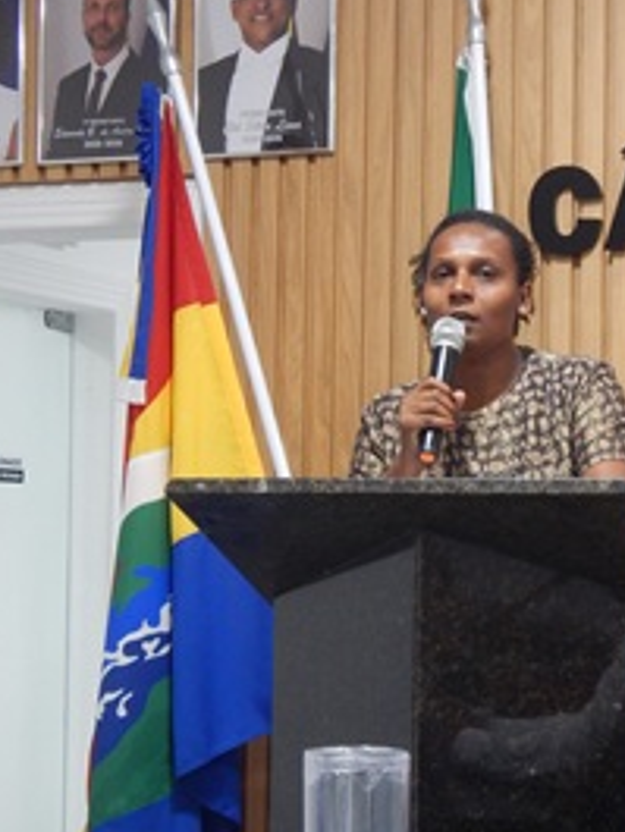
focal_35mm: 95
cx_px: 459
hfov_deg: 15.5
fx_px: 2285
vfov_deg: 20.6
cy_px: 463
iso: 400
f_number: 3.8
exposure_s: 1/13
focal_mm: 9.7
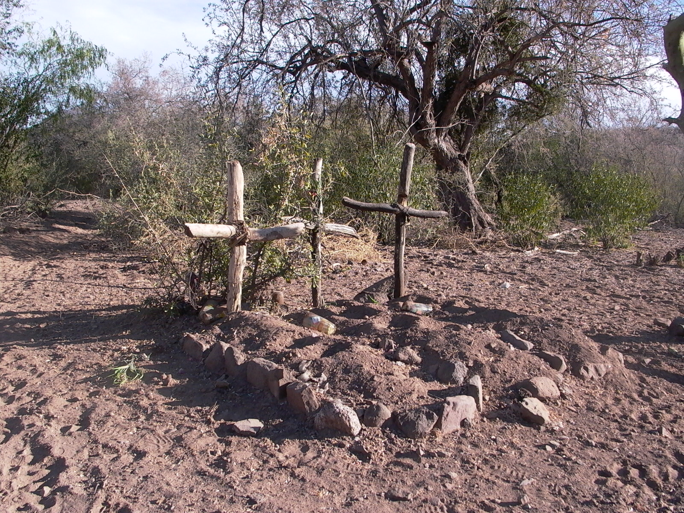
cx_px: 342
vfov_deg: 42.9
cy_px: 256
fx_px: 652
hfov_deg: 55.4
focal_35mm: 33
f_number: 4.59
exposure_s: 1/559
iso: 100
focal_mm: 7.13
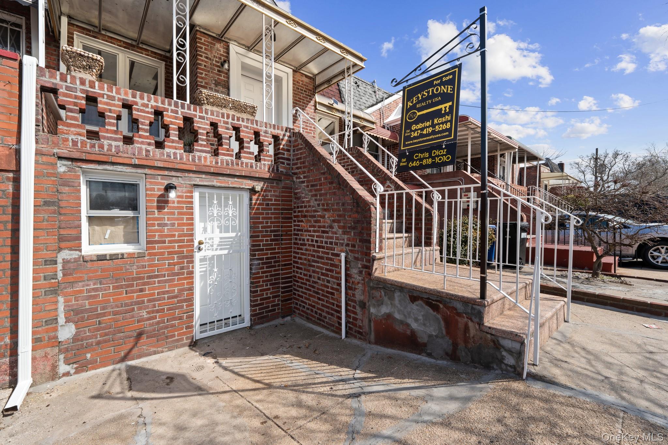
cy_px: 222
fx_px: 260
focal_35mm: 14
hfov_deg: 104.3
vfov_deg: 81.2
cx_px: 334
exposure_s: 1/160
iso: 125
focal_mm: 14
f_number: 9
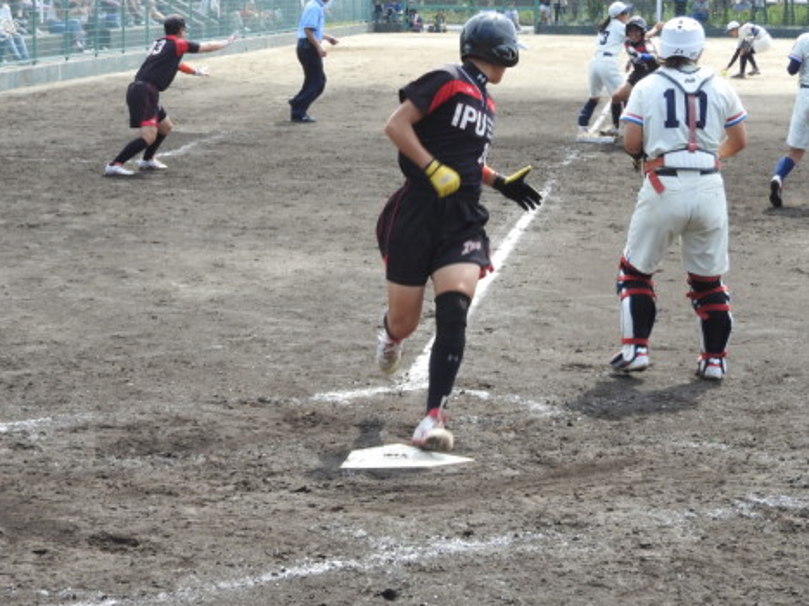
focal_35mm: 109
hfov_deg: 18.0
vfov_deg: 13.6
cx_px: 384
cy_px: 285
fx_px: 2547
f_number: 4.5
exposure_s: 1/250
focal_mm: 15.2
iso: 100
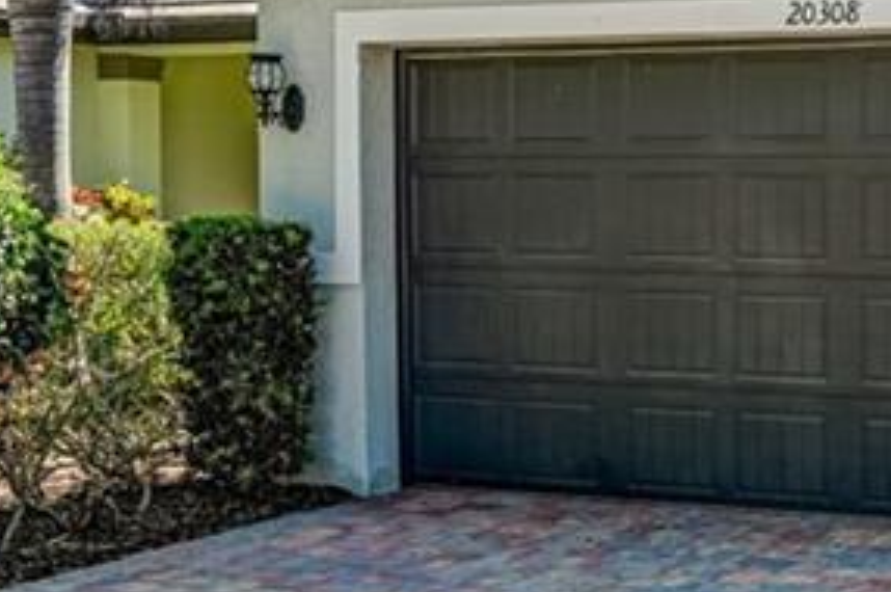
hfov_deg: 25.1
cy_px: 248
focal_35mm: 68
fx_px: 1681
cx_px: 1199
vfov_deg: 20.0
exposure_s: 1/200
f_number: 9
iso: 200
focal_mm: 19
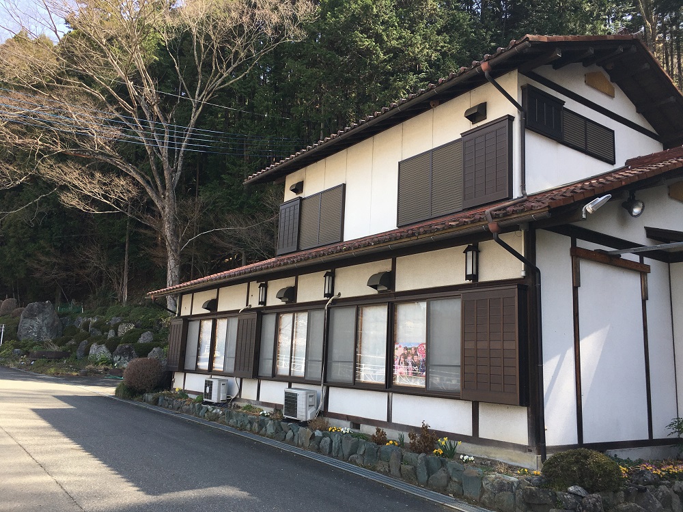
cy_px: 256
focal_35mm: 29
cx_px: 342
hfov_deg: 61.7
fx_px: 572
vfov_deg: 48.2
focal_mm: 4.15
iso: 25
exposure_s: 1/346
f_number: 2.2
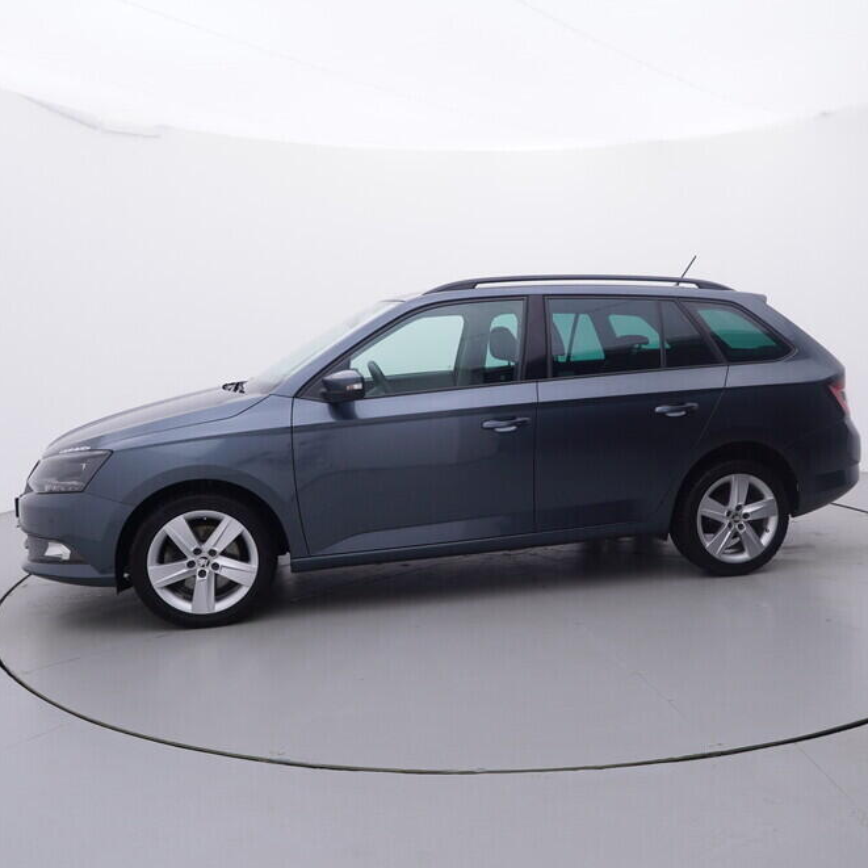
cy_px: 436
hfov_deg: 54.3
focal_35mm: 30
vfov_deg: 54.6
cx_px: 500
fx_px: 841
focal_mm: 15
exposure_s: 1/80
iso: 200
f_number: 5
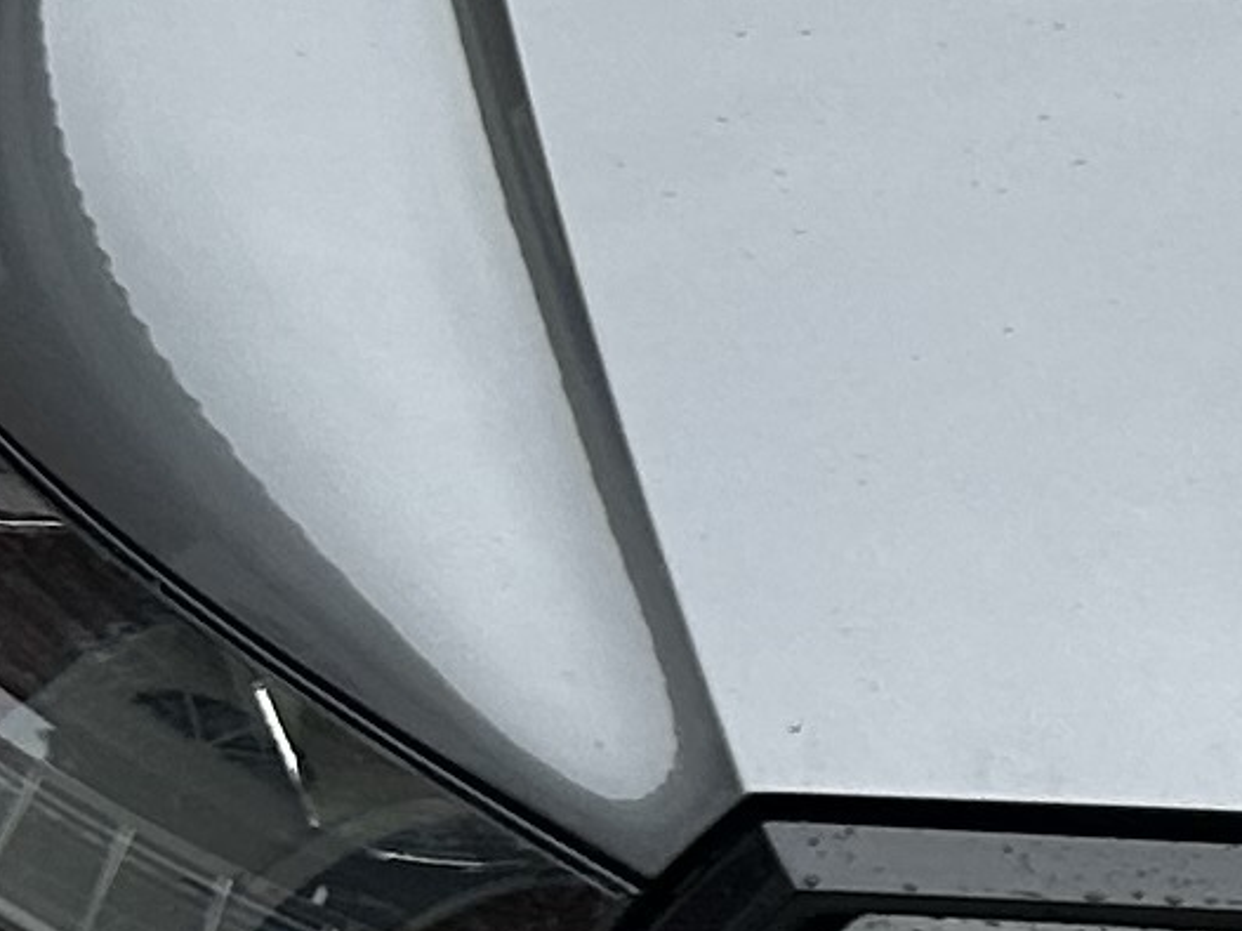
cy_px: 832
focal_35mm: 199
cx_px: 2324
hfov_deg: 9.4
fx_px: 7138
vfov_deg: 7.4
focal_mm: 5.7
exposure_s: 1/121
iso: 64
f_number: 1.5
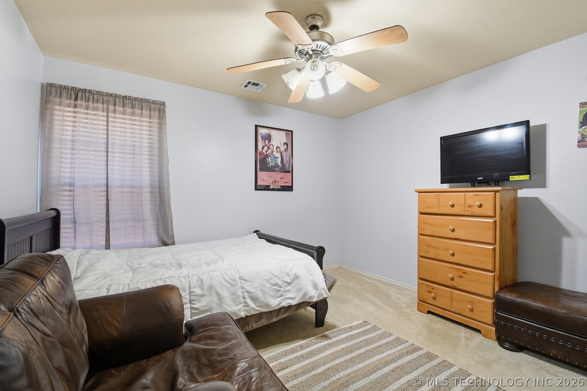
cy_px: 196
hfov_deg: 100.4
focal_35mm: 15
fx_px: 245
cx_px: 294
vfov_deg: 77.3
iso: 250
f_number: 9
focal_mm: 10
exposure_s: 1/10
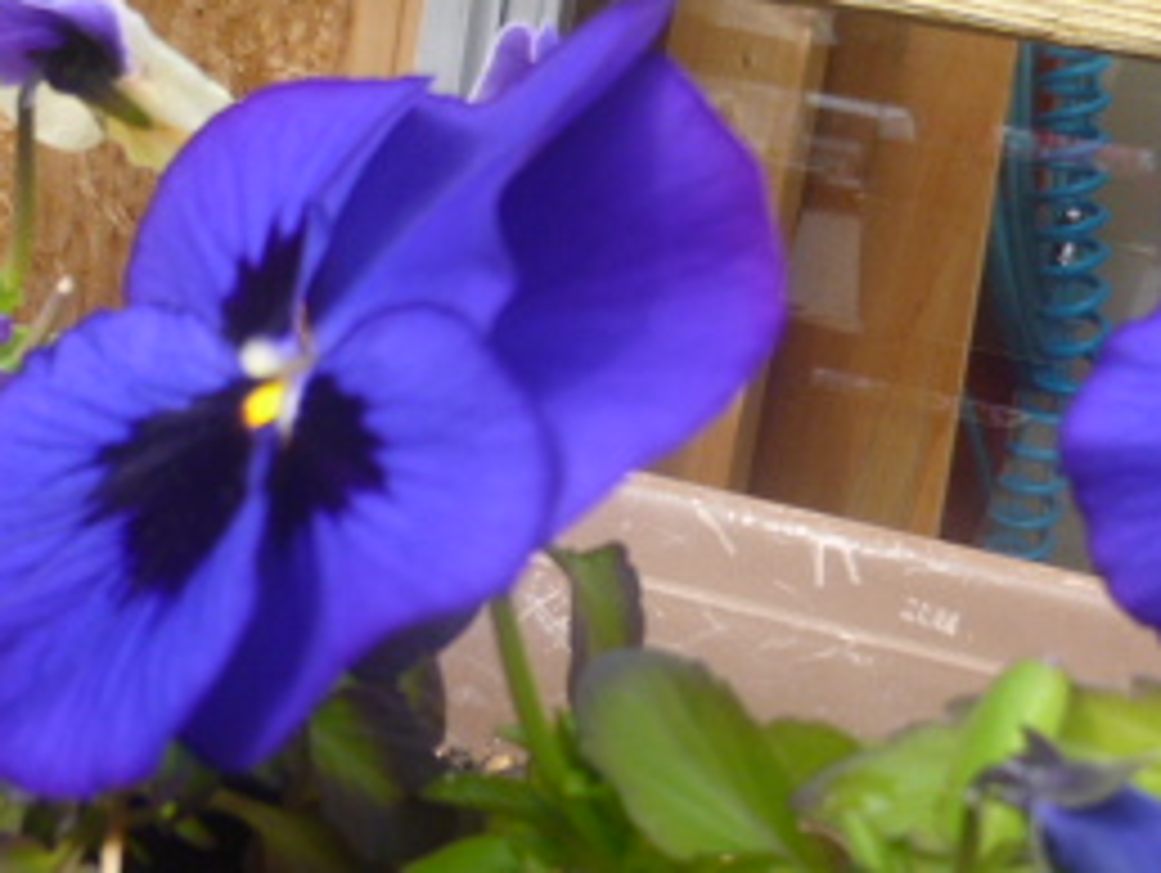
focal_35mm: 62
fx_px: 2081
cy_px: 513
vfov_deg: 23.7
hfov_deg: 30.7
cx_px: 860
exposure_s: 1/250
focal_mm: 4.5
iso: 100
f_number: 3.1
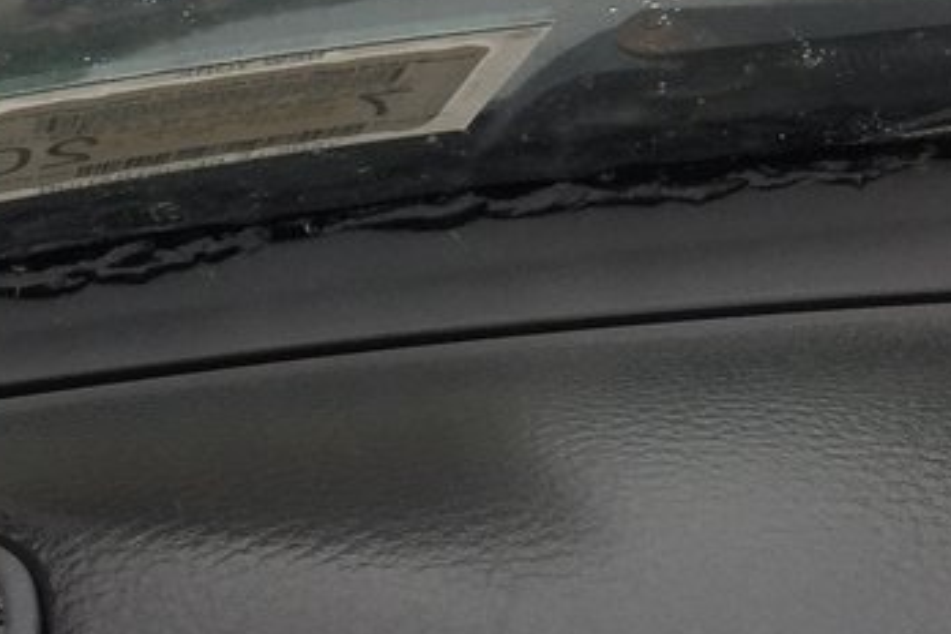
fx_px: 2747
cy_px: -516
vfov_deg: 12.1
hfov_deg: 19.6
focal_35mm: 104
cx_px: 290
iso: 32
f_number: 2.2
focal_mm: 4.15
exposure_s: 1/216
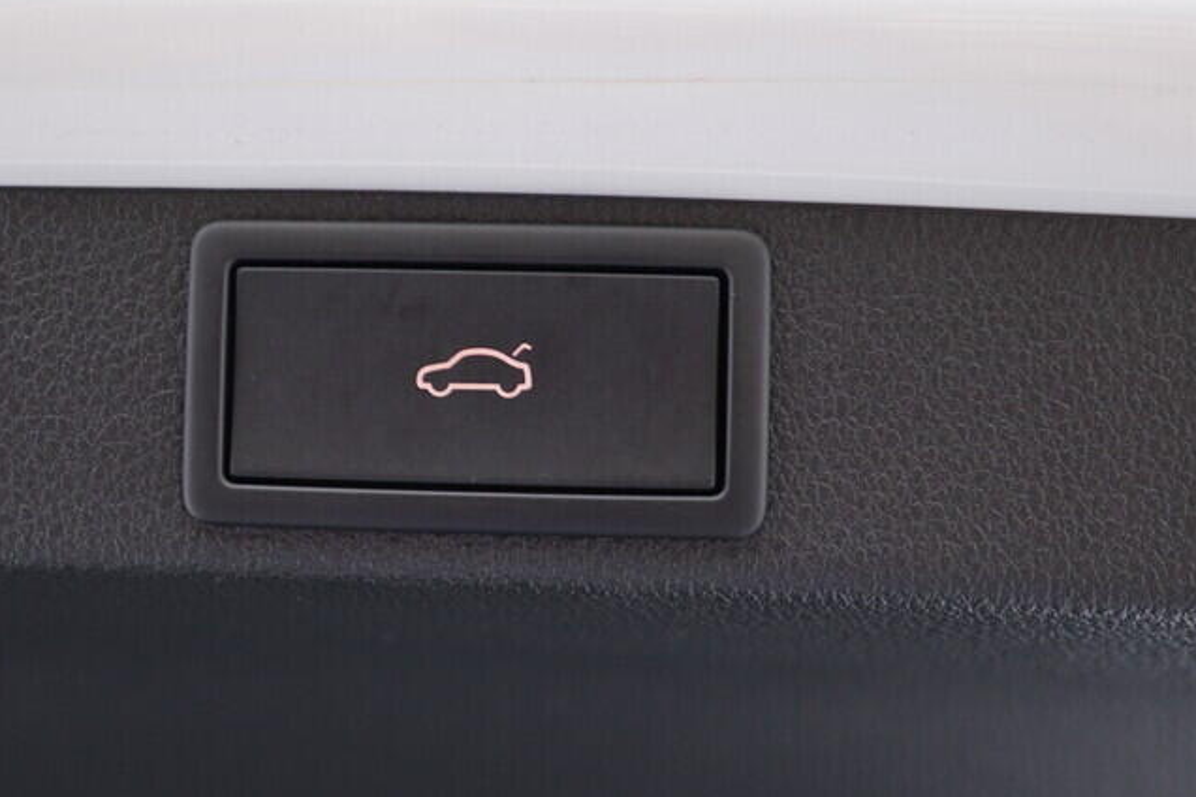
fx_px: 1927
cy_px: 394
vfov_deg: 23.4
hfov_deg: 34.3
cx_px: 463
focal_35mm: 58
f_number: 2.8
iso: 160
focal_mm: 24
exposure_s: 1/40
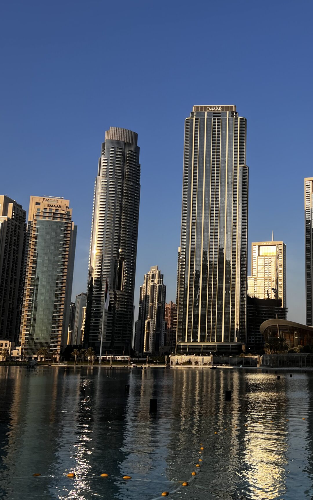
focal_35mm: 41
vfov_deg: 48.2
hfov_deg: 30.4
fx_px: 559
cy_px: 240
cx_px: 255
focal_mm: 5.7
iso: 50
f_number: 1.5
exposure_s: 1/2994
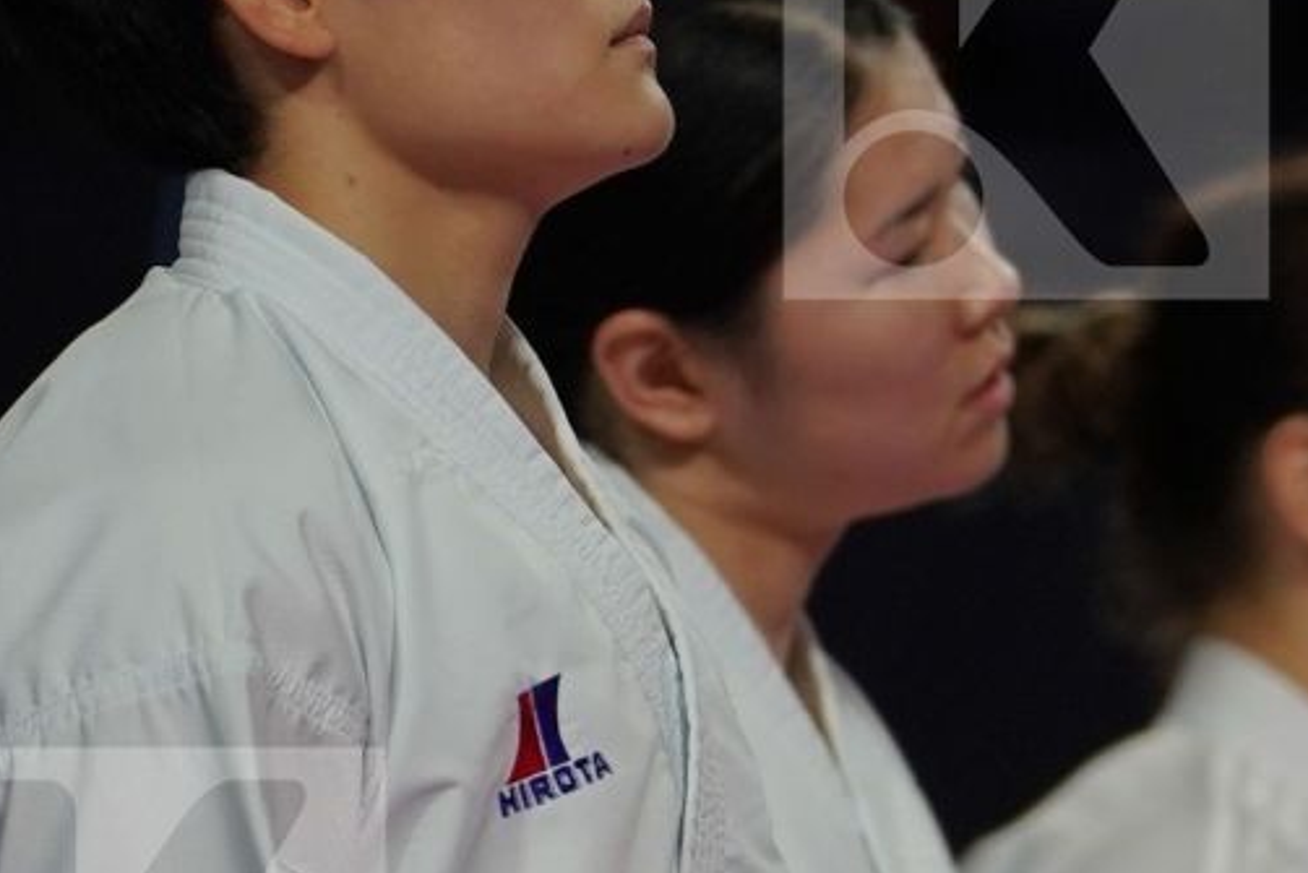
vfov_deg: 1.3
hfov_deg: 1.9
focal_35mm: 1076
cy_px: 985
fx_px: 39104
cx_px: 1027
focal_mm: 200
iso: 640
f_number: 2.8
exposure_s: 1/1000
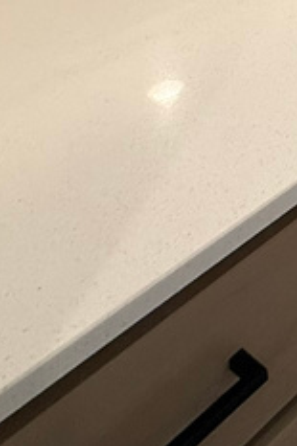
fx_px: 793
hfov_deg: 14.8
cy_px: -216
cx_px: 682
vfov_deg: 24.6
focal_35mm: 64
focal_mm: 2.22
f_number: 2.2
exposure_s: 1/120
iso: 160
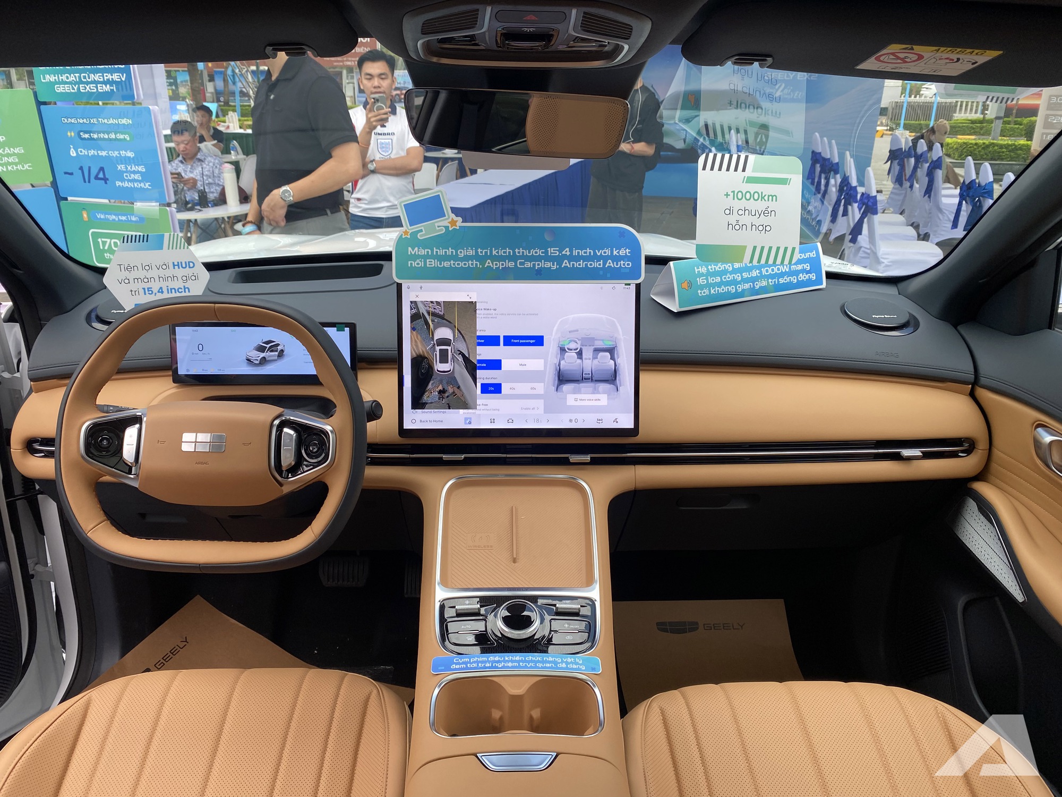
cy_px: 398
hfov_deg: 67.3
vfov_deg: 53.1
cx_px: 531
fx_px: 798
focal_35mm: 26
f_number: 1.8
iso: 50
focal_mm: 4.25
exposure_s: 1/121
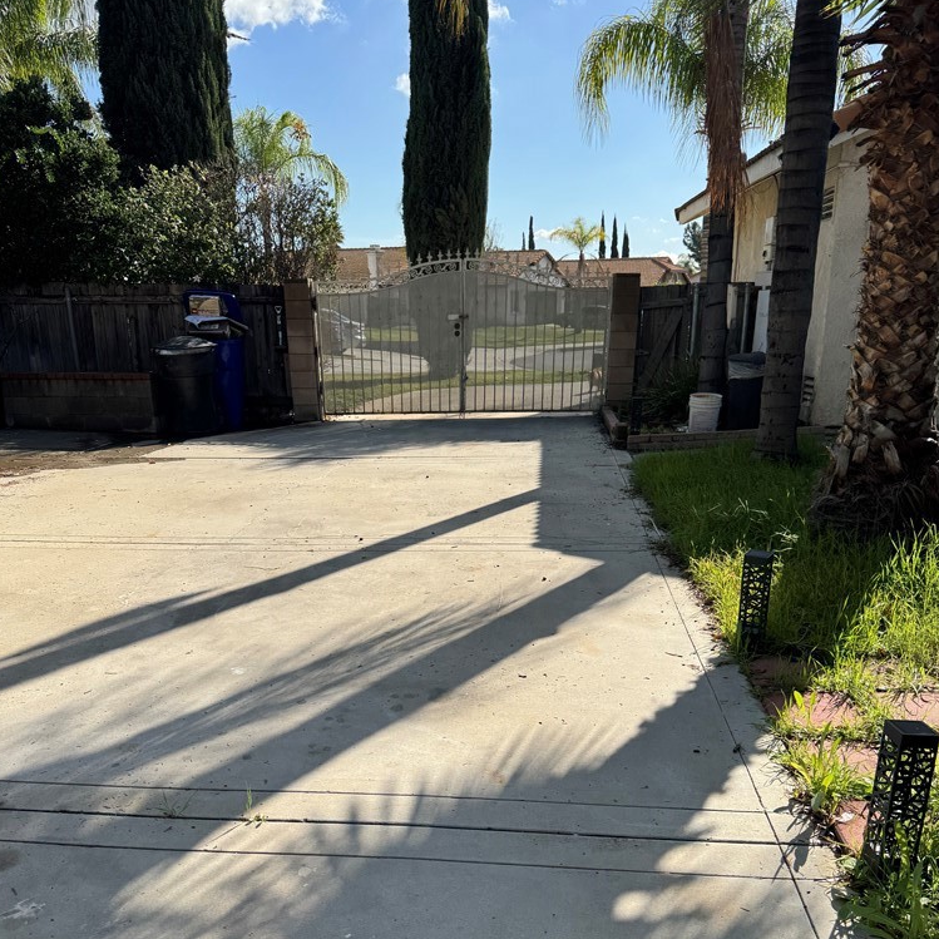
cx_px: 469
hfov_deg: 55.6
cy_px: 588
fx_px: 890
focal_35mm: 29
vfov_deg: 55.0
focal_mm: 6.76
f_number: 1.78
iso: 80
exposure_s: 1/3802
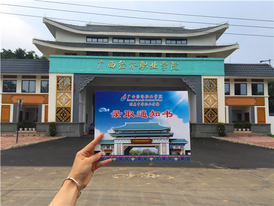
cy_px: 103
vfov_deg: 48.2
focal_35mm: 29
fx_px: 230
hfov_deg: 61.7
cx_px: 137
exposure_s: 1/1068
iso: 32
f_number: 2.2
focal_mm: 4.15
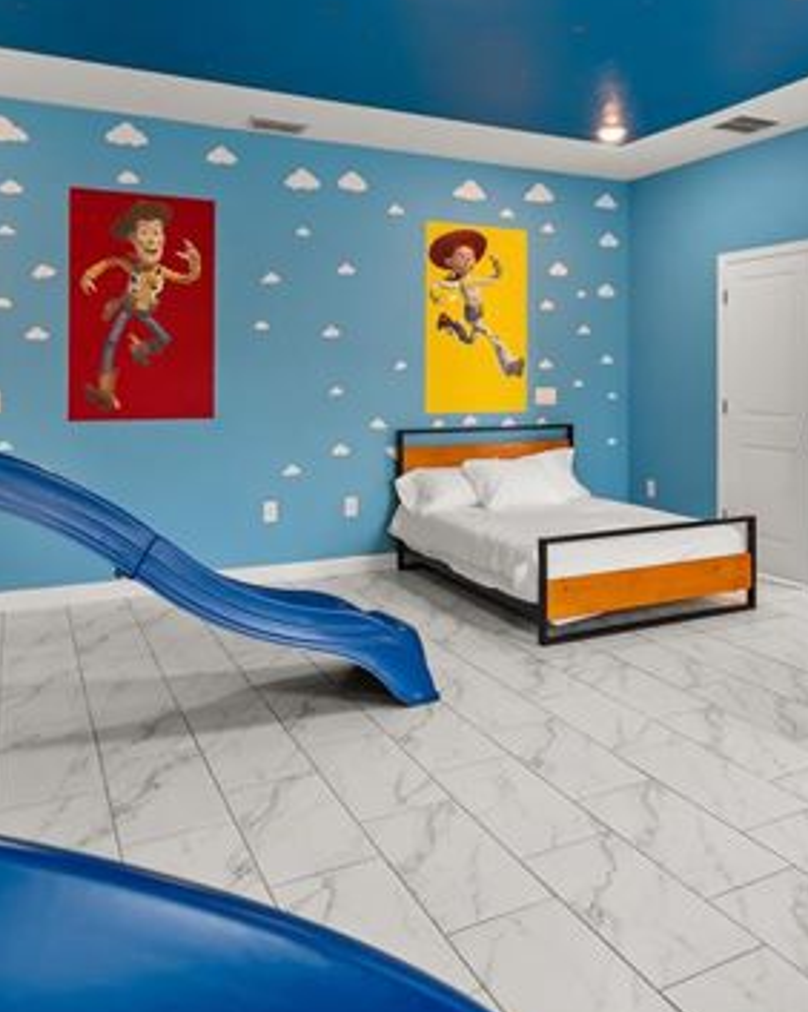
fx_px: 898
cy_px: 353
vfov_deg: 57.7
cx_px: 546
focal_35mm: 30
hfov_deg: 47.6
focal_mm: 16
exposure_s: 1/10
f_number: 7.1
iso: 1600
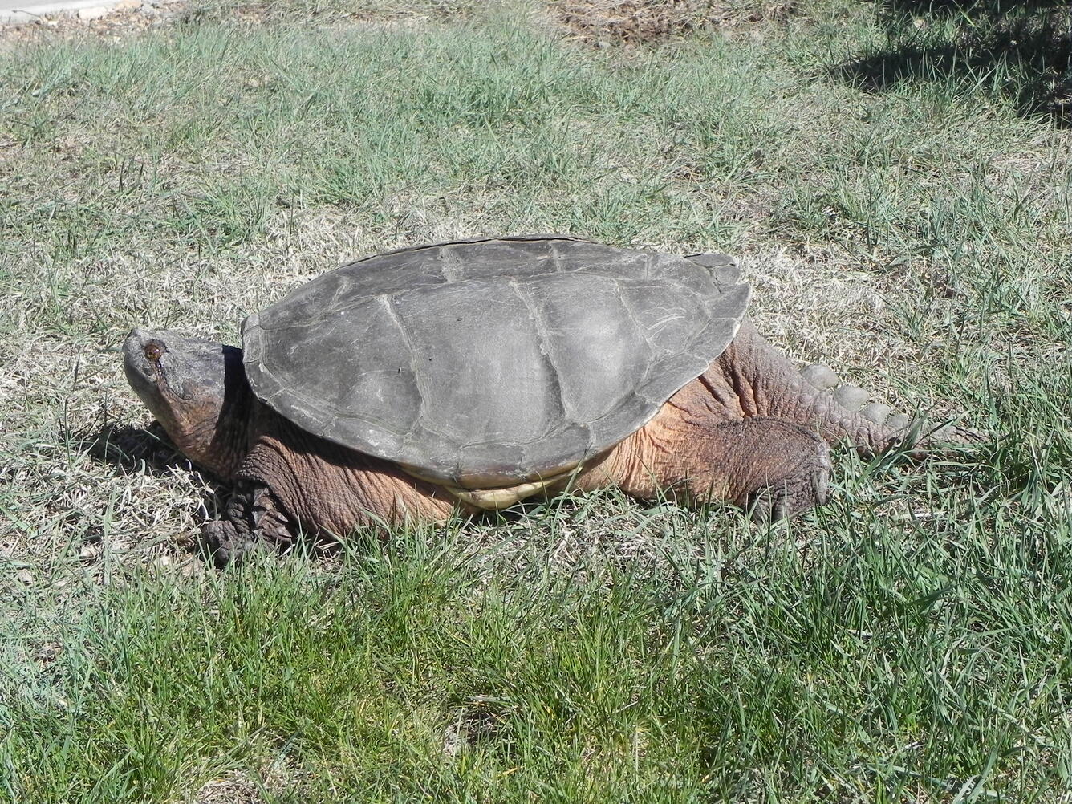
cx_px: 536
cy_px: 402
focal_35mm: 75
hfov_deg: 26.0
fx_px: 2323
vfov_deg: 19.6
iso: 160
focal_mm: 13.4
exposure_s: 1/338
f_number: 7.1
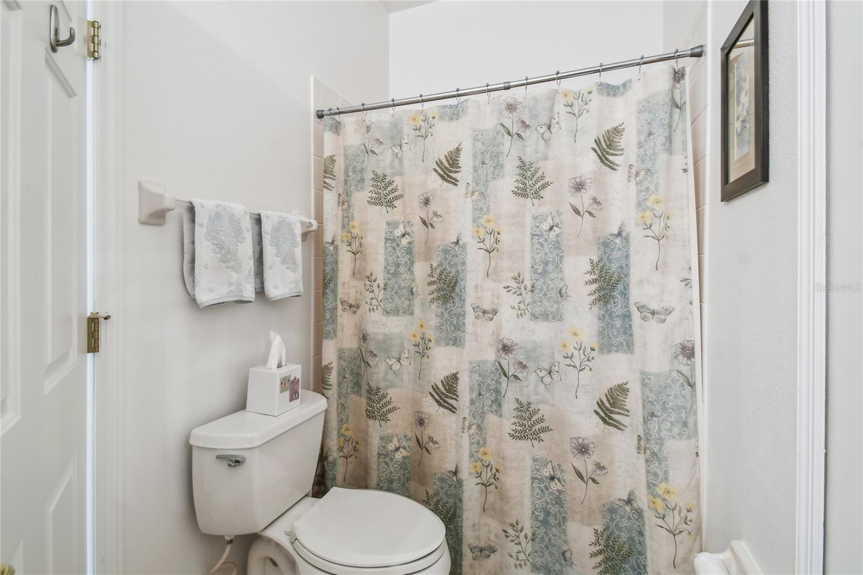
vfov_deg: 77.3
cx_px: 432
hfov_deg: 100.4
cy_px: 288
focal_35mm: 15
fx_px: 359
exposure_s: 1/2
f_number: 7.1
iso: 100
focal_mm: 10
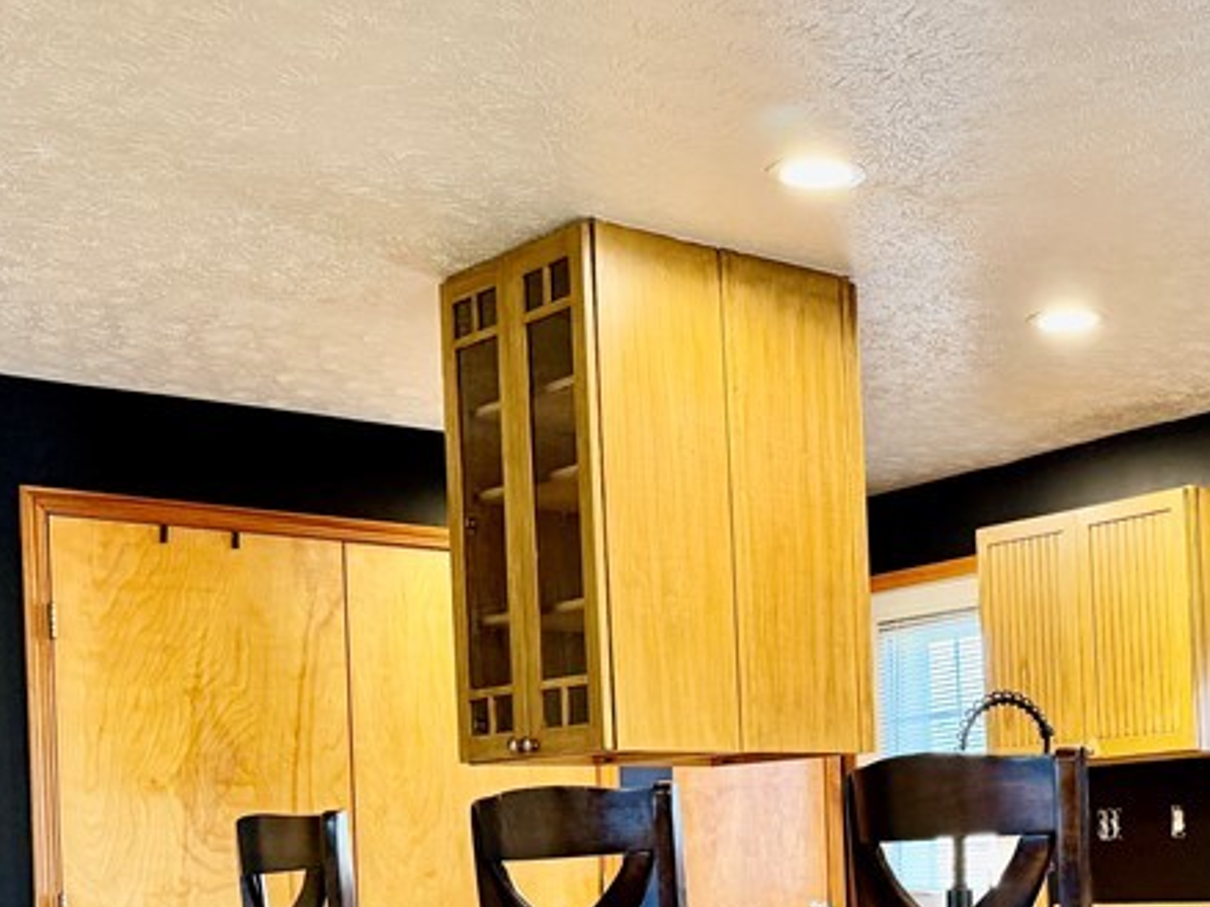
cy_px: 835
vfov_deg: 25.2
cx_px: 1202
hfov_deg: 31.8
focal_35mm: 56
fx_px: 1957
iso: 320
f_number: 1.78
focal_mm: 6.76
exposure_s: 1/60
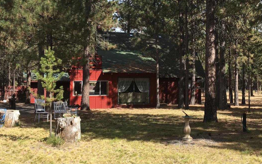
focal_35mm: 44
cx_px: 171
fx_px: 314
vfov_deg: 29.2
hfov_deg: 44.7
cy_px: 75
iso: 25
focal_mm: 4.15
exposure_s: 1/818
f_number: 2.2
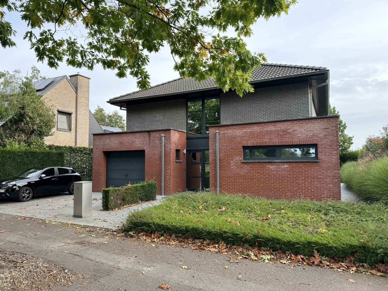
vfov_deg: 56.8
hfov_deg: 71.6
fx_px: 269
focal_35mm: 24
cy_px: 146
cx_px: 194
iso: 80
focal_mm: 6.86
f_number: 1.78
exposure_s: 1/812
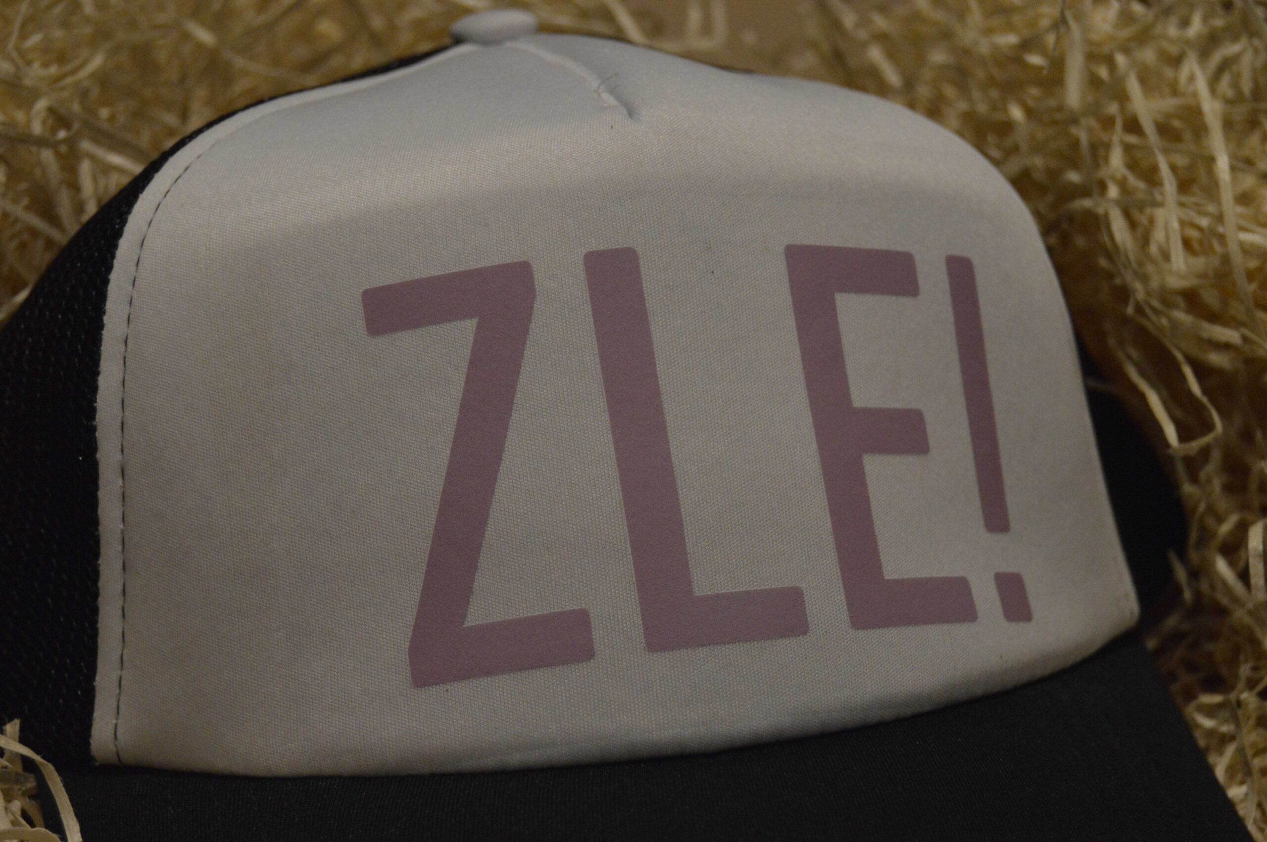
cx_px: 634
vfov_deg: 18.9
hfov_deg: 28.1
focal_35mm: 72
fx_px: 2532
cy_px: 421
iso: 3200
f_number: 5.3
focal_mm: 48
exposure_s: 1/200
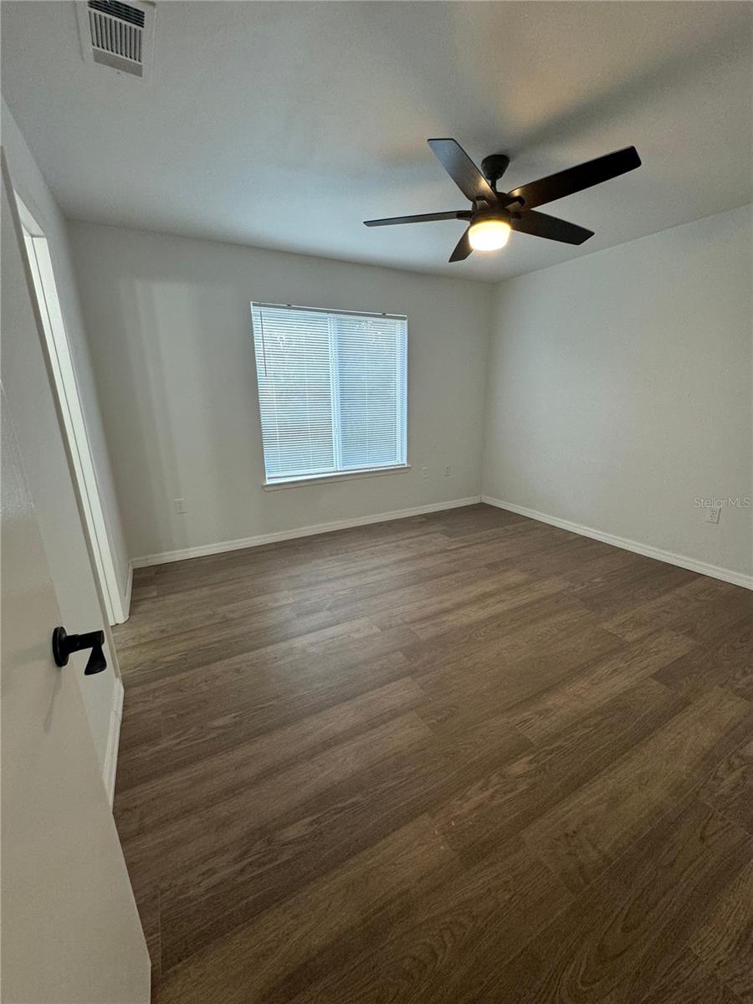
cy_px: 502
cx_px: 376
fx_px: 406
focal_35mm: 14
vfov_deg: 102.1
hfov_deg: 85.7
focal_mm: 2.22
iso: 160
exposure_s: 1/120
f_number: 2.2
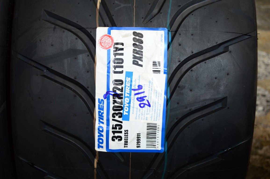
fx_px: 360
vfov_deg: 28.0
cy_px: 90
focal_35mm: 48
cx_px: 135
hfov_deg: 41.1
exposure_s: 1/30
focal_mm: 32
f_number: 4.8
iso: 100
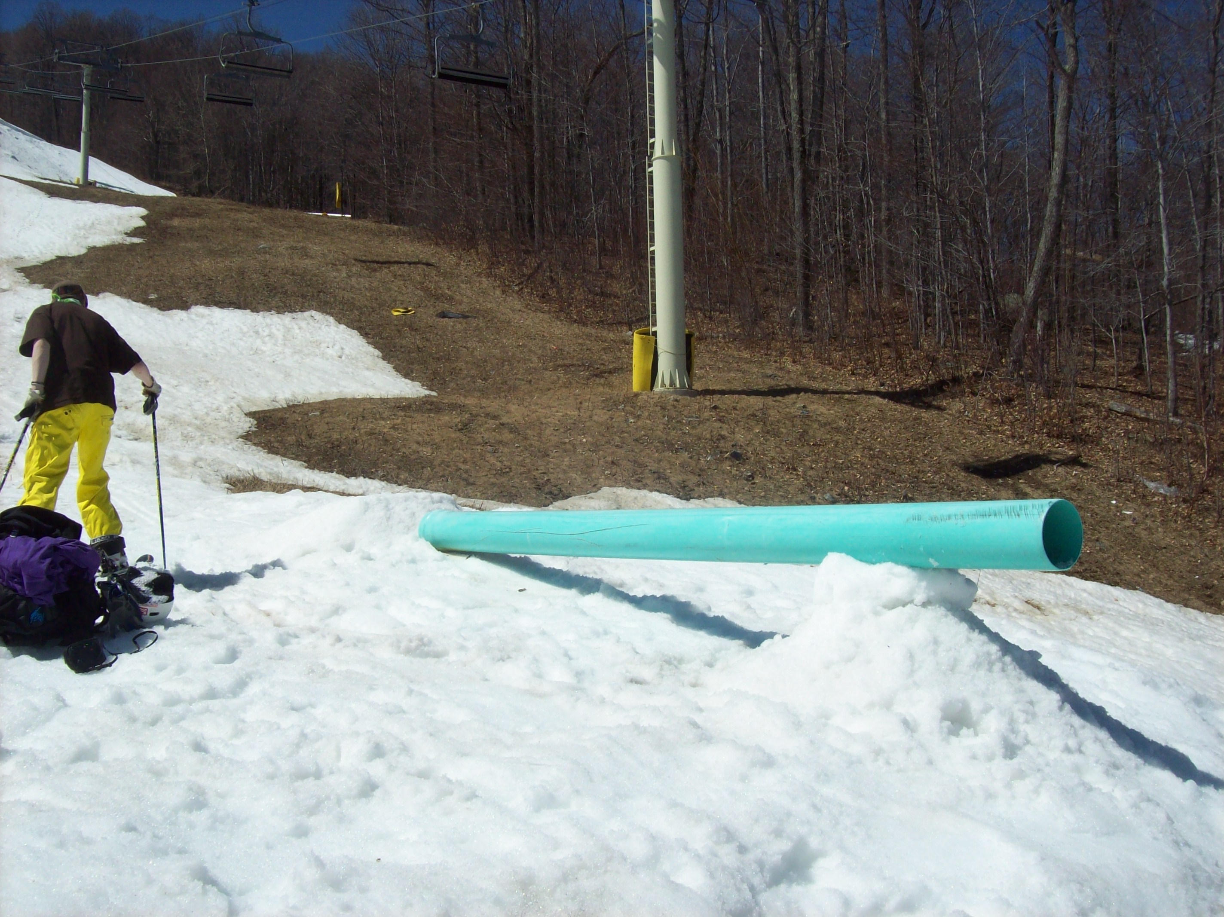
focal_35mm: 36
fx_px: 1273
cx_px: 612
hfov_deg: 51.4
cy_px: 458
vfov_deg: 39.6
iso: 80
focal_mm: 6
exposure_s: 1/1401
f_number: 4.8
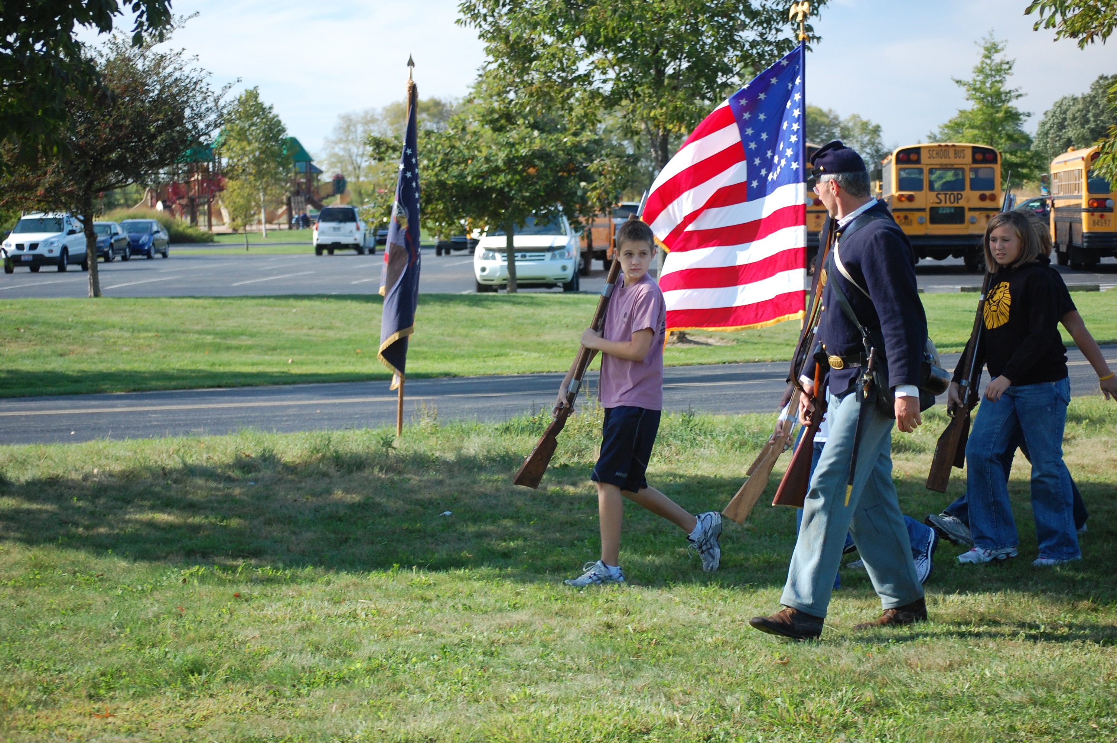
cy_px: 372
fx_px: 2883
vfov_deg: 14.7
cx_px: 558
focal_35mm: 93
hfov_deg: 21.9
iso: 400
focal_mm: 62
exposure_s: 1/400
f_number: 5
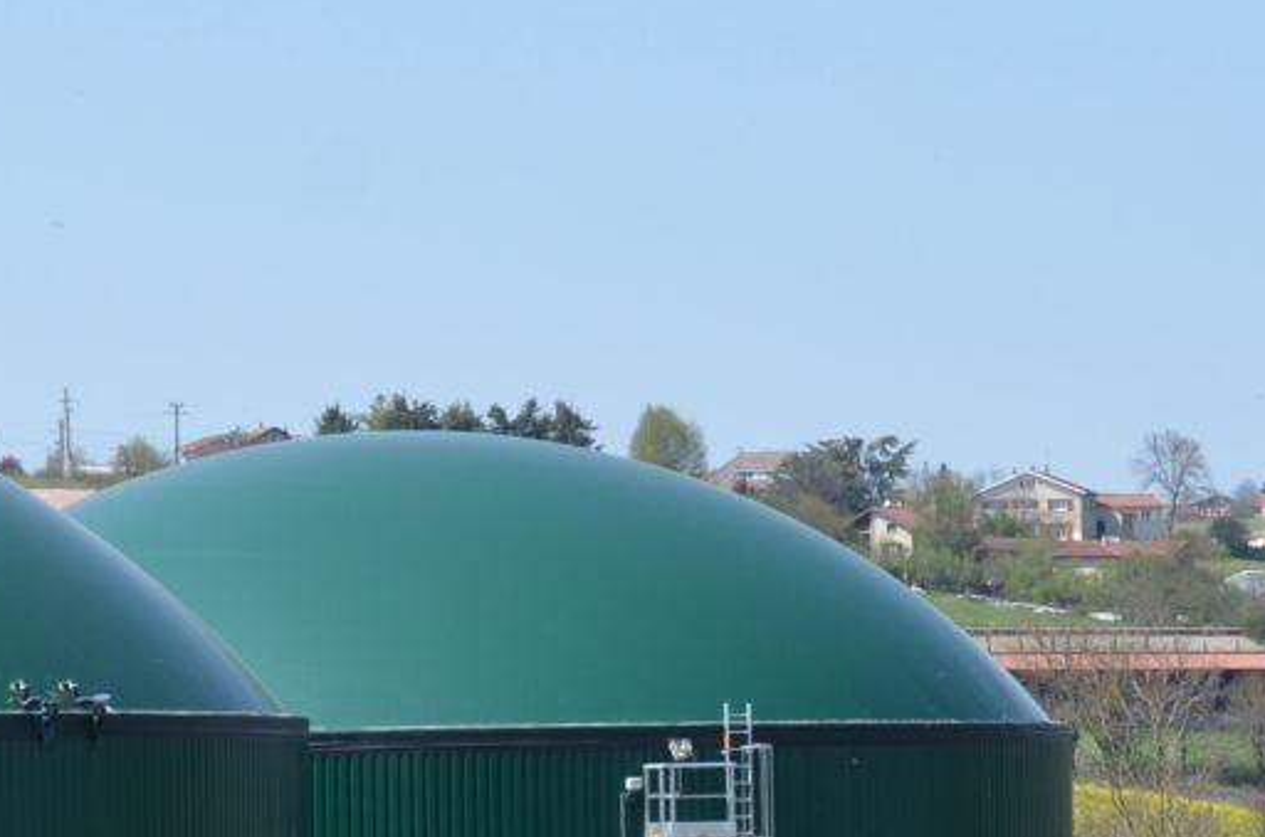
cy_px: 965
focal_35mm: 225
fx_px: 7889
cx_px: 400
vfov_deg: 6.0
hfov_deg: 9.2
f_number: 8
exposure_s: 1/250
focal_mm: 40
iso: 160
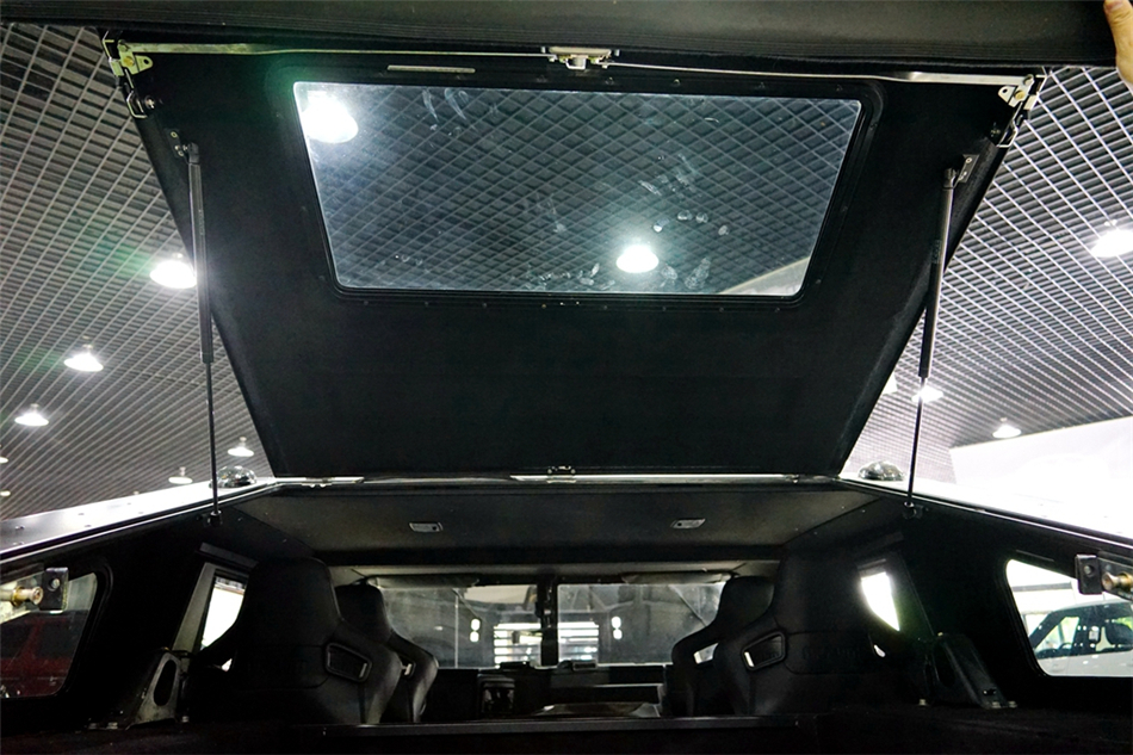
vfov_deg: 53.1
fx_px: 755
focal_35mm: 24
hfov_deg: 73.8
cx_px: 566
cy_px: 378
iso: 5000
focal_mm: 24
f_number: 4
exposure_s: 1/60
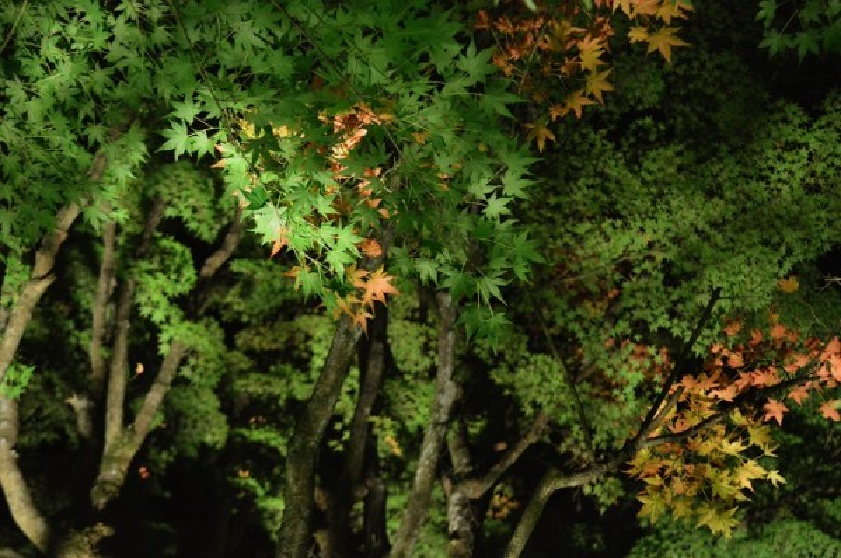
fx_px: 1224
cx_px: 420
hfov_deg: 37.9
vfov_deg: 25.7
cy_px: 279
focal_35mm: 52
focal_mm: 35
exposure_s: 1/13
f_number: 5
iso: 3200
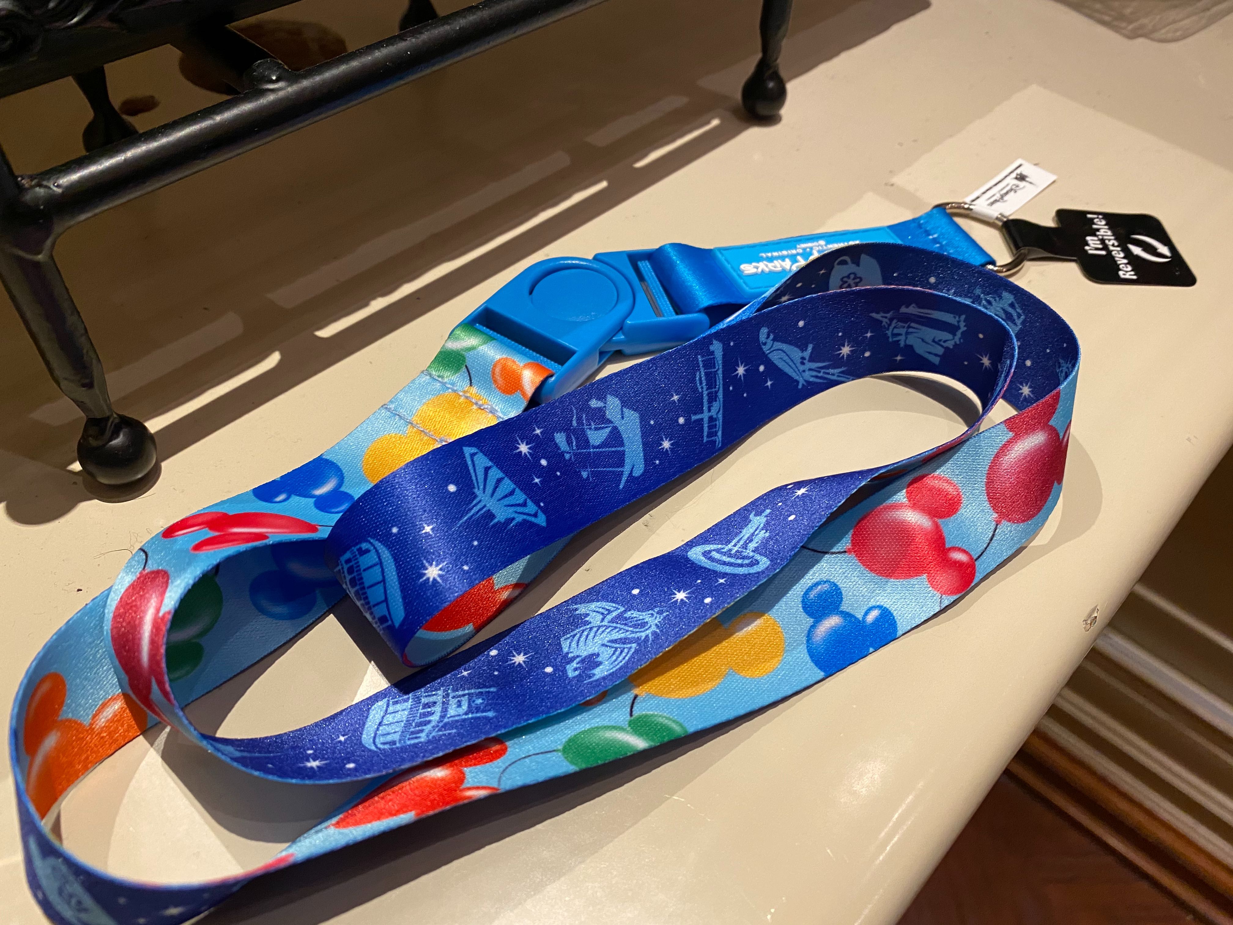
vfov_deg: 53.1
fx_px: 926
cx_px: 616
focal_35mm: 26
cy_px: 462
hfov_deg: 67.3
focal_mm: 4.25
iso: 160
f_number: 1.8
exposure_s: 1/60
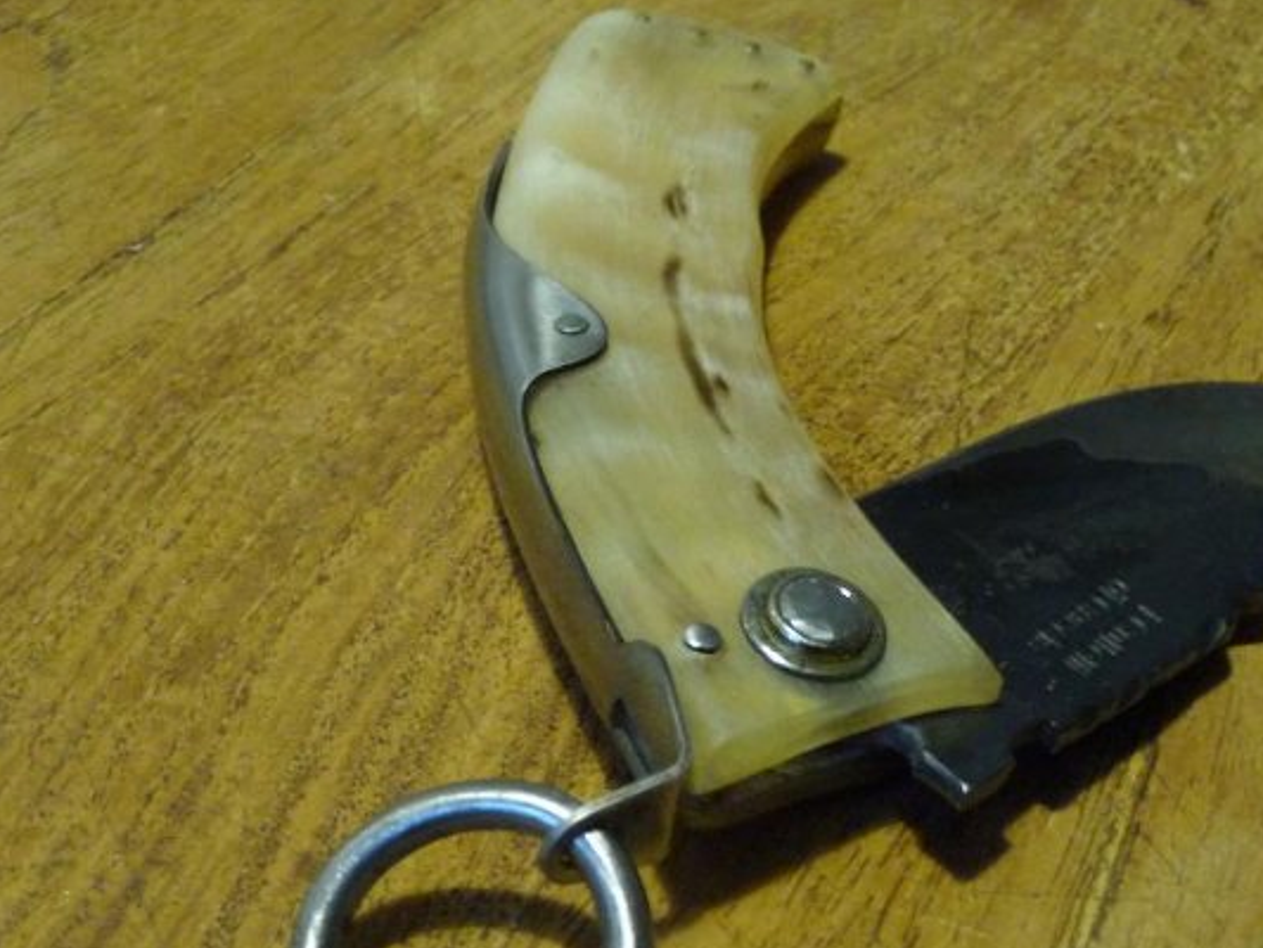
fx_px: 2080
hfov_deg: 33.7
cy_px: 652
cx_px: 713
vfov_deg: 25.5
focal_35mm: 57
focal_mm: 6.3
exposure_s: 1/8
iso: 400
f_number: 3.8
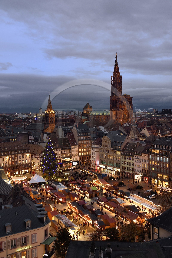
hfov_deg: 33.4
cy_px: 129
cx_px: 86
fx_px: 287
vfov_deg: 48.5
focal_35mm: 40
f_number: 7.1
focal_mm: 40
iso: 800
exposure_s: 1/8
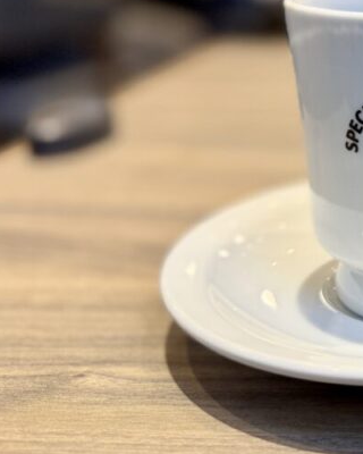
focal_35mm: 60
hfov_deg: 21.4
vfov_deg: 31.3
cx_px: 540
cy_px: 165
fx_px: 806
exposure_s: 1/50
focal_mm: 6.76
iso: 125
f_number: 1.78
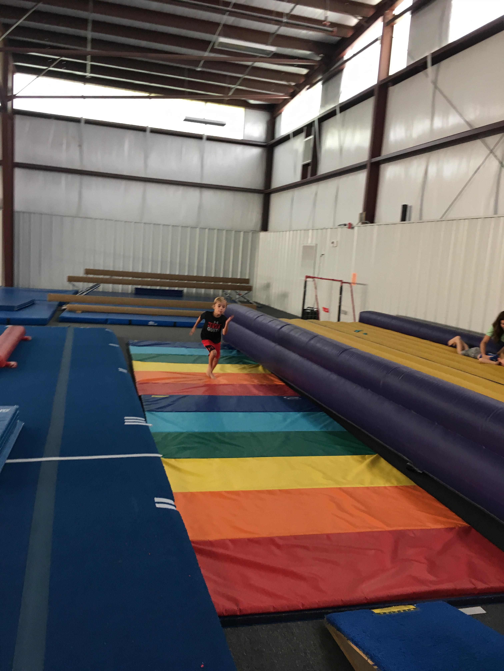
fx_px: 563
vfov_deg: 61.7
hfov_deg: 48.2
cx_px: 252
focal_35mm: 29
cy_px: 336
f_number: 2.2
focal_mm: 4.15
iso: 64
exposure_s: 1/30
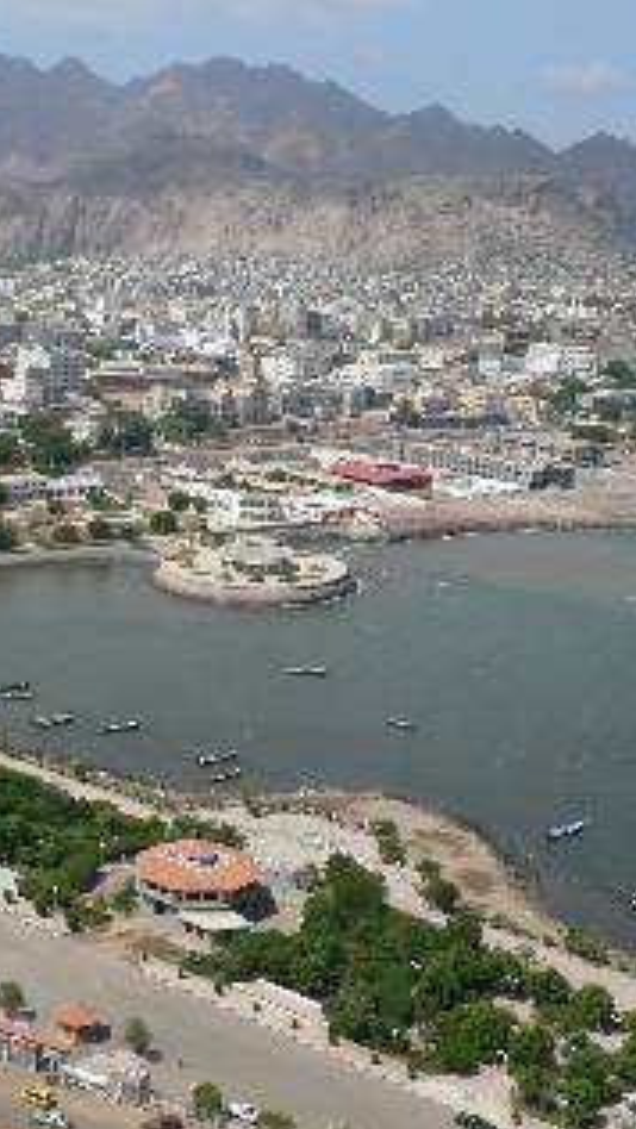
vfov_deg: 41.3
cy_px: 568
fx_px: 1497
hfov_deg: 22.8
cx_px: -27
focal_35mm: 50
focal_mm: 6.3
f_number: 4.9
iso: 80
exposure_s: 1/400
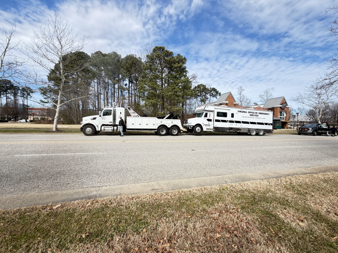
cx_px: 169
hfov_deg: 102.1
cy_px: 126
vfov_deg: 85.7
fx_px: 137
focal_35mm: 14
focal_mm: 2.22
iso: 50
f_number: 2.2
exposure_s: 1/502
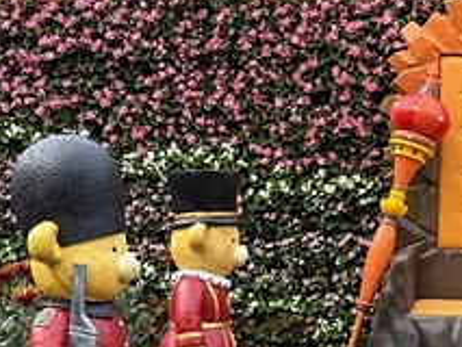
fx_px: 961
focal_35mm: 72
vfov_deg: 20.3
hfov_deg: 25.9
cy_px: 247
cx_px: 442
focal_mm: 6.76
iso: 80
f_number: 1.78
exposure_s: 1/430
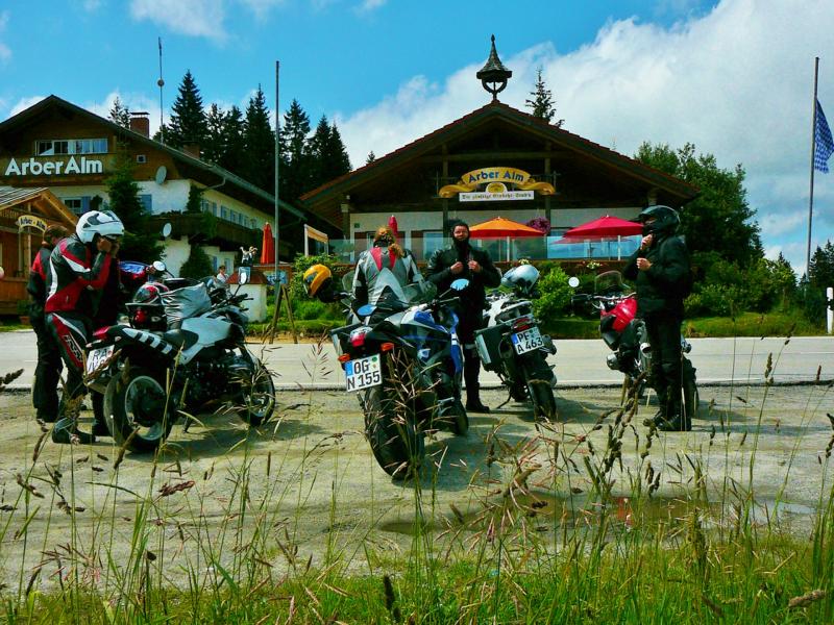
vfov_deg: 40.7
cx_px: 417
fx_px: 843
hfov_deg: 52.6
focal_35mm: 35
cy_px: 312
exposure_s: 1/1300
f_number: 5
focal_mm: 5.2
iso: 80
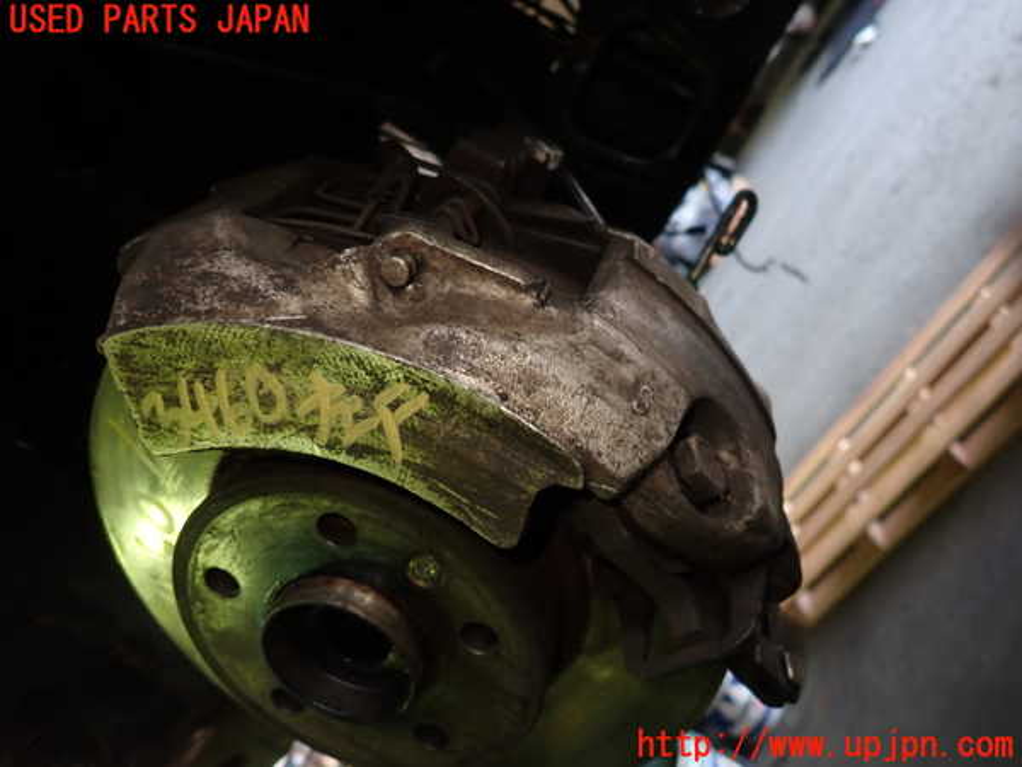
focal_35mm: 25
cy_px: 384
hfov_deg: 69.4
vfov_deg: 54.9
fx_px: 738
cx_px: 511
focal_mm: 4.5
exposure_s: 1/50
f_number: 2
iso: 200
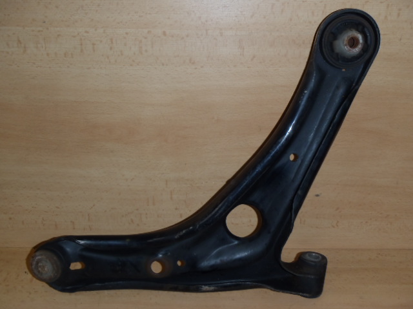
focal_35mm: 38
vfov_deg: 37.7
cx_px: 206
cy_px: 154
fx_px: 453
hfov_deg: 49.0
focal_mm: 6.83
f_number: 4.6
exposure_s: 1/40
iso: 100
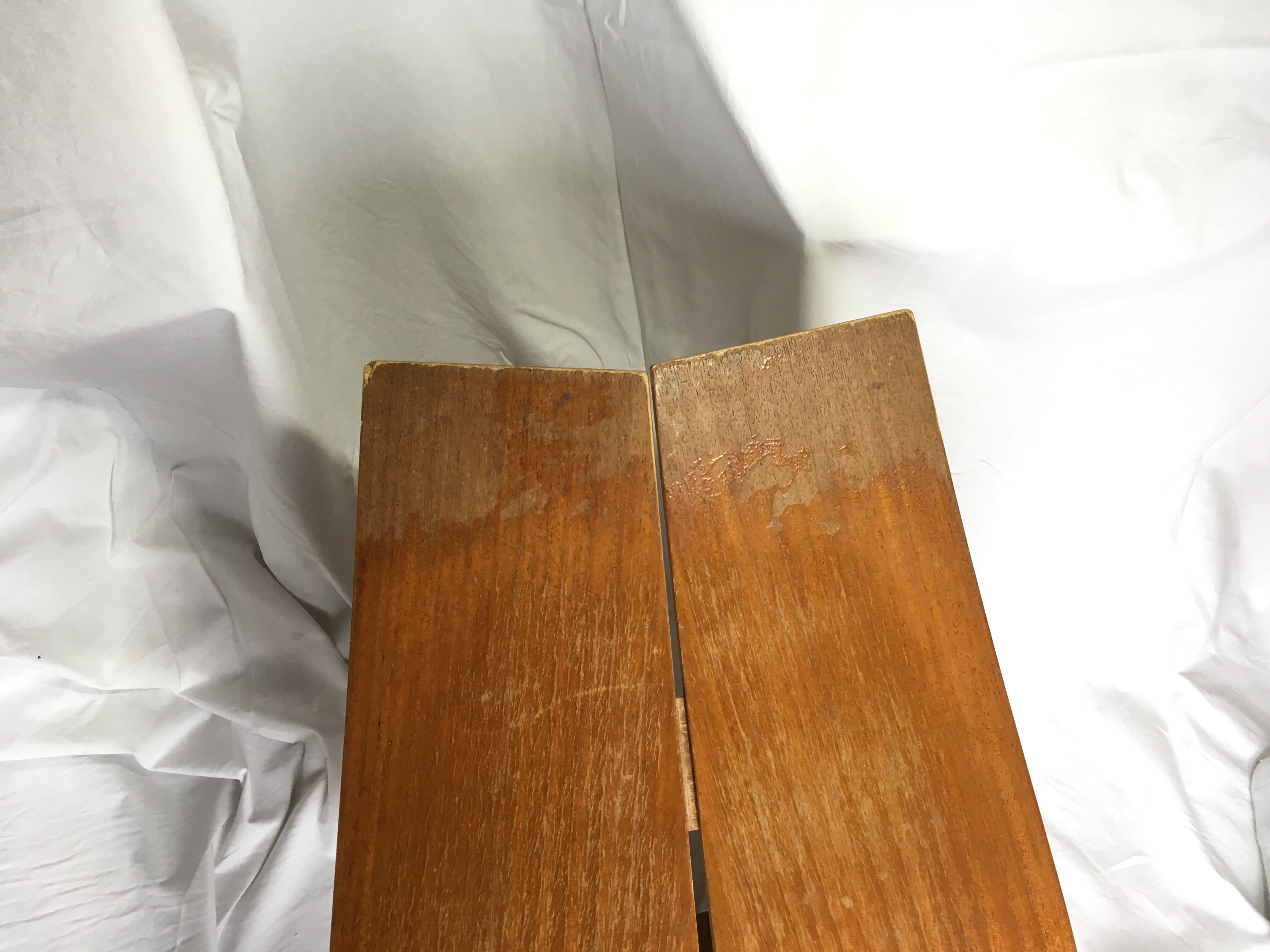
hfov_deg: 61.7
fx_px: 1064
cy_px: 476
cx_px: 635
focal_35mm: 29
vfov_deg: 48.2
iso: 80
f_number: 2.2
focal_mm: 4.15
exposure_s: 1/33
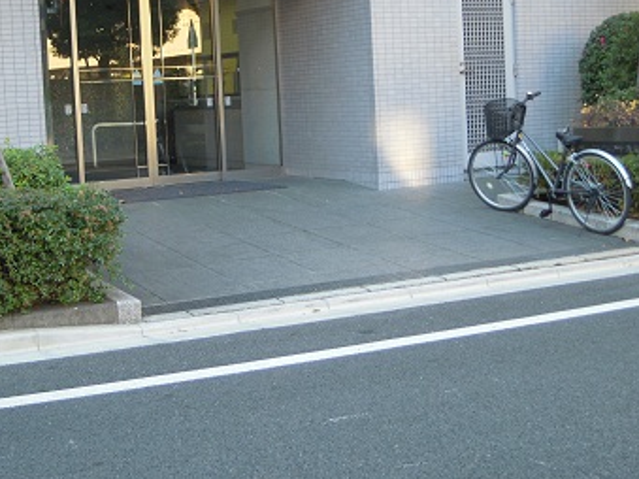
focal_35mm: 58
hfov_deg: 33.1
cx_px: 239
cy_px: 172
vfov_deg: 25.1
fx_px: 1070
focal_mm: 7.3
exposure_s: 1/40
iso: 100
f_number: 3.2
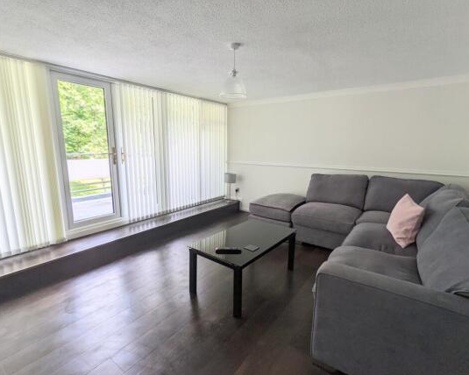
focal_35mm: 17
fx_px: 236
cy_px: 191
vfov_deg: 77.0
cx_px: 223
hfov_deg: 89.6
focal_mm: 2.22
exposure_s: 1/86.8
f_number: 2.2
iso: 34
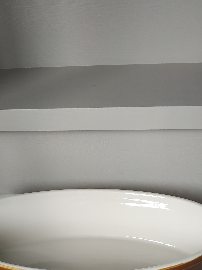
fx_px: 327
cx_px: 88
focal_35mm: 42
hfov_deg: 34.3
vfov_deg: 42.0
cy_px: 230
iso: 125
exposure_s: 1/50
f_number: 1.9
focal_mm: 3.94
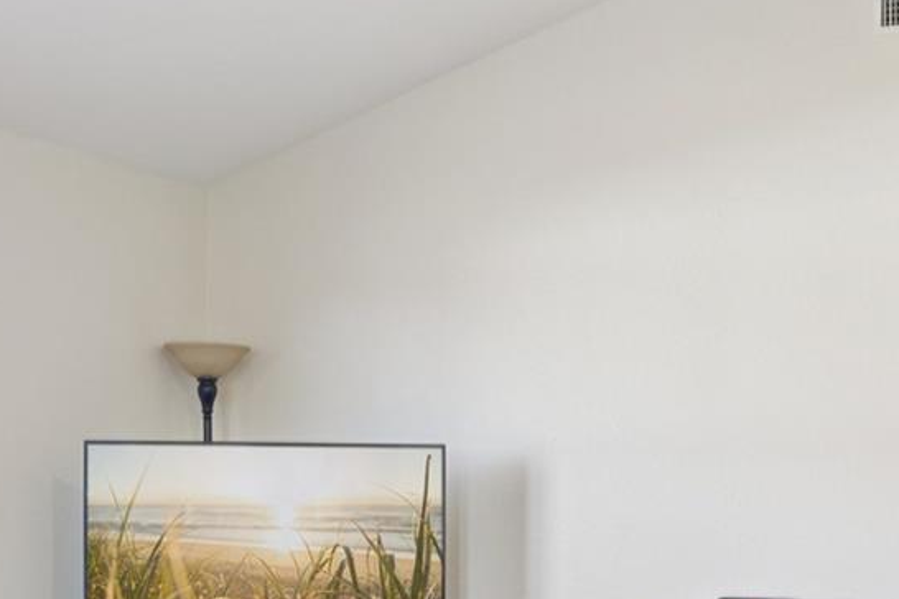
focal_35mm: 60
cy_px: 524
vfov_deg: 22.2
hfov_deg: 32.7
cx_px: 688
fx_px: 1498
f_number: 8
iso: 400
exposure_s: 1/6
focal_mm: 16
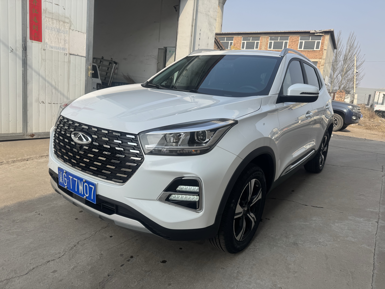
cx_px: 192
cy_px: 144
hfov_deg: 71.6
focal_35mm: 24
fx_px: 267
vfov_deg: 56.8
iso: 80
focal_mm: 6.76
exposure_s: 1/2833
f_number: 1.78
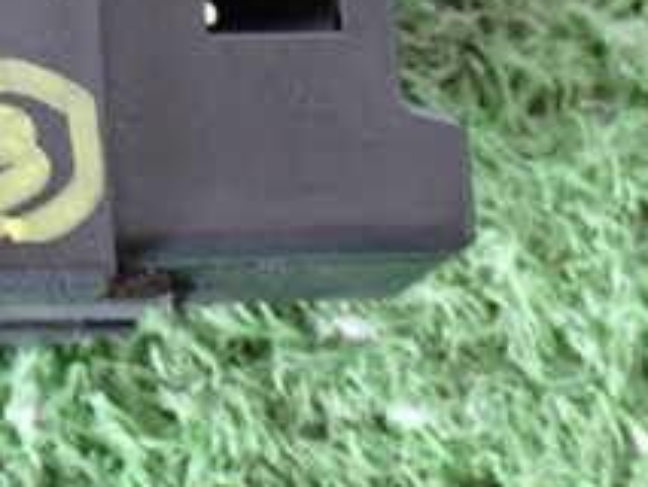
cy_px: 82
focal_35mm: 152
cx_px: -64
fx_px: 2847
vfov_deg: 9.7
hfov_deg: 12.8
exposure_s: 1/25
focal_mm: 9.65
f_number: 3.3
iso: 800
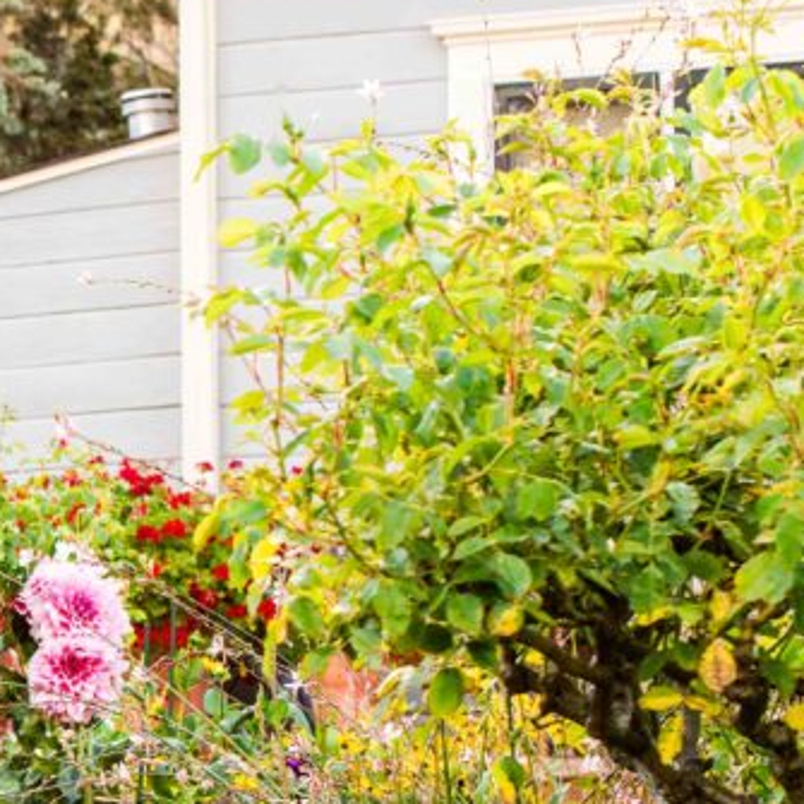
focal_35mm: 195
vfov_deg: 8.9
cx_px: -792
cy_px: 772
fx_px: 5124
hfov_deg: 8.5
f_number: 5.6
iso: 400
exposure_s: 1/180
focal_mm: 50
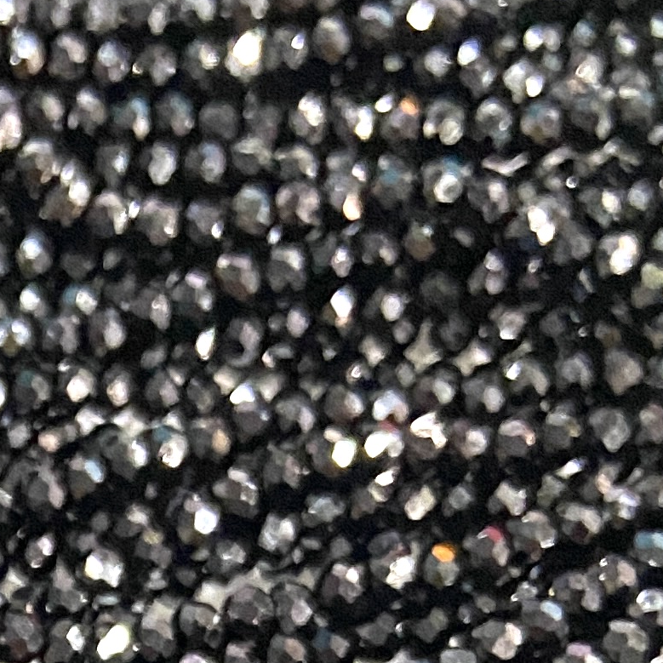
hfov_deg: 13.6
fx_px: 2579
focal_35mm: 119
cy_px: 1233
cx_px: -408
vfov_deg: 13.1
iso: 400
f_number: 1.8
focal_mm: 4.25
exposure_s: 1/60
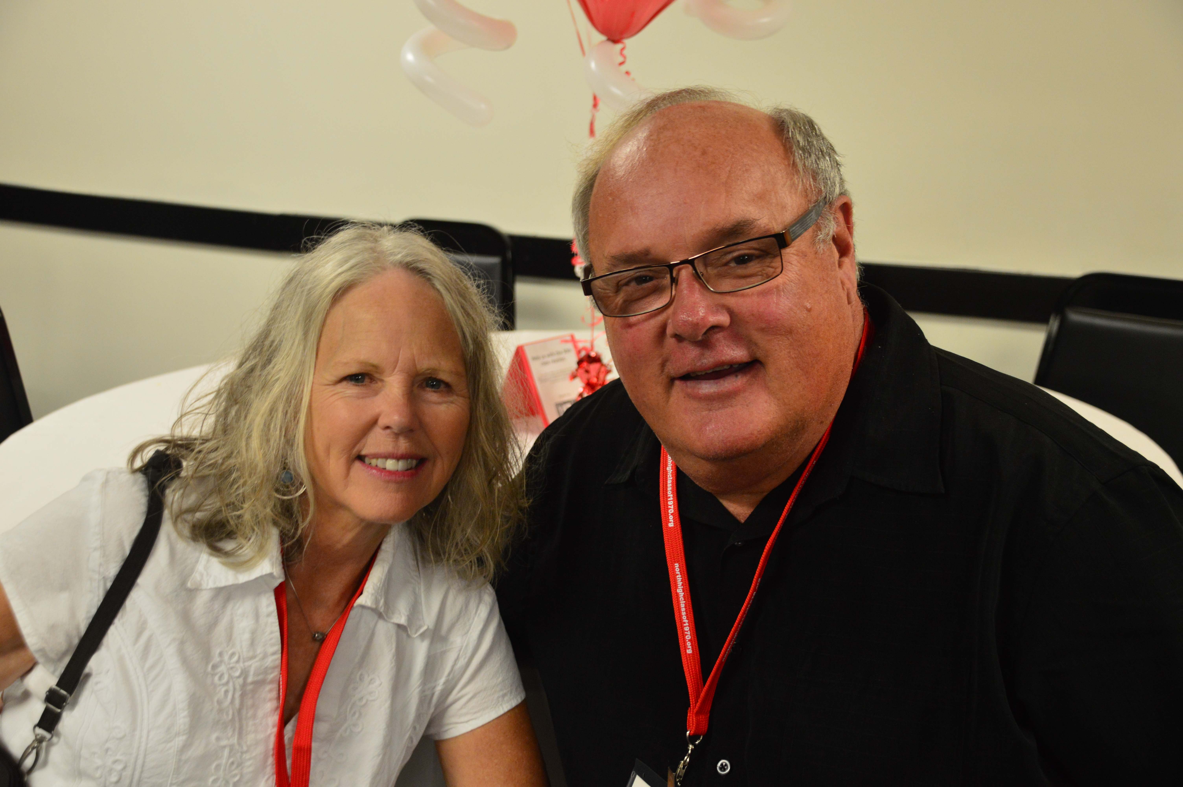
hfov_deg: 37.9
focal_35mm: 52
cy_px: 394
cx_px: 592
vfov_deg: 25.7
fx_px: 1724
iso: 800
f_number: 4.2
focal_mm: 35
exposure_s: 1/15
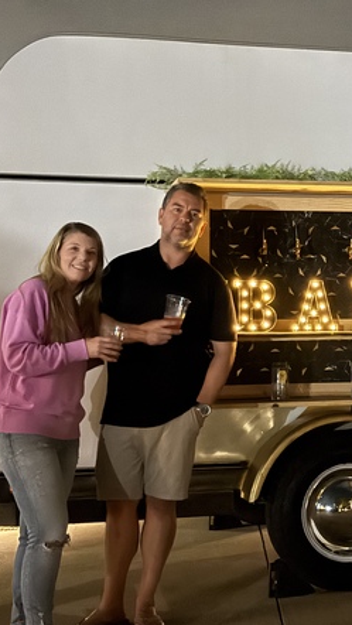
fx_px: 1177
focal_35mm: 71
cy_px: 315
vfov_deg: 29.7
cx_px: 341
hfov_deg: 16.7
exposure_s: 1/9
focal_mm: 6.76
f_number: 1.78
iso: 2000
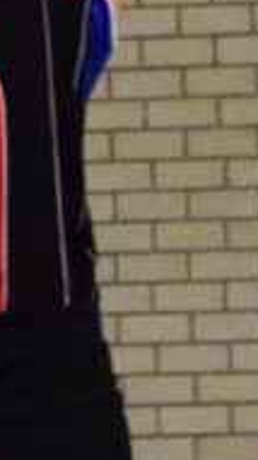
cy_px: -126
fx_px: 5283
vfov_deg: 5.0
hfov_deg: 2.7
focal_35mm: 433
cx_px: -599
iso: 5000
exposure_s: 1/250
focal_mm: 42
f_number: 8
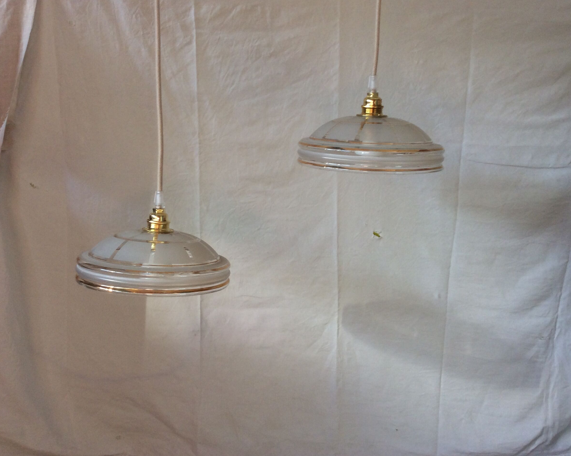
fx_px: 575
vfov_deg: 43.4
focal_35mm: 34
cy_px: 226
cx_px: 302
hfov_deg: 52.8
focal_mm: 3.3
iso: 50
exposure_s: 1/25
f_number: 2.4
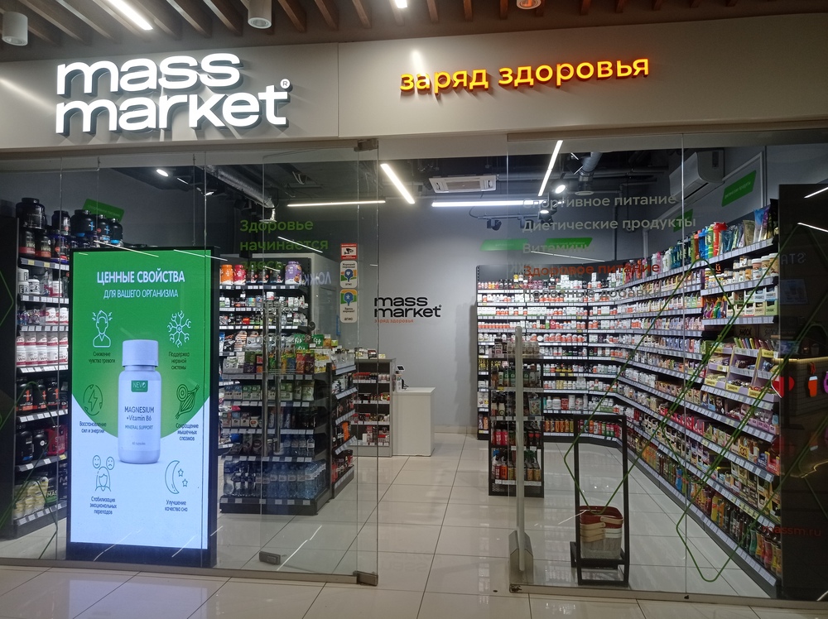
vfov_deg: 49.7
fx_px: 669
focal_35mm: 28
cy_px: 310
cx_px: 414
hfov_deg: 63.5
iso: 100
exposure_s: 1/117
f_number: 1.79
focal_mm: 4.74
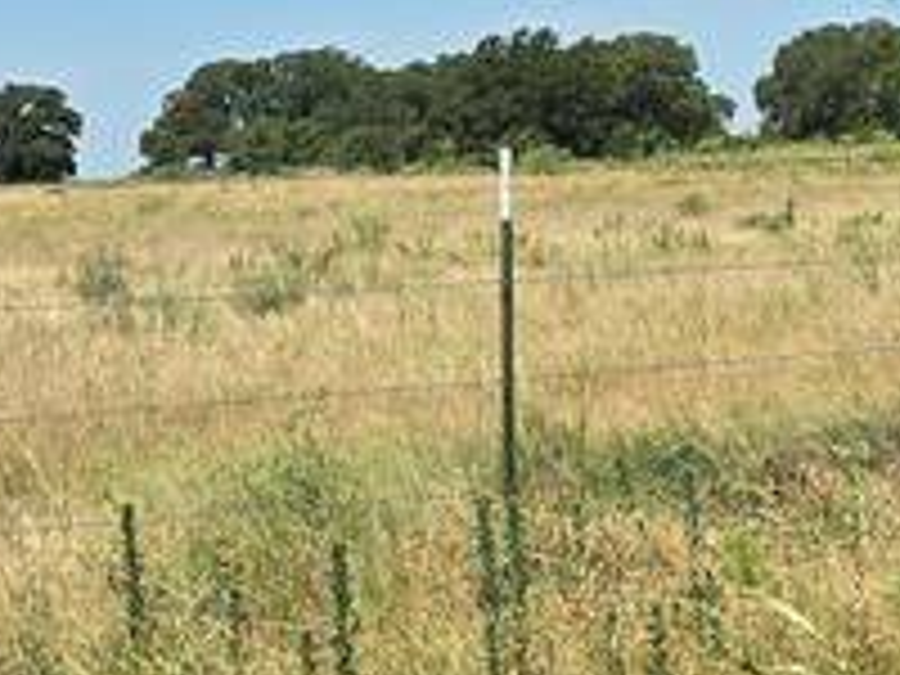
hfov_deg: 16.6
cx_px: 720
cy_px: -4
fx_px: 3068
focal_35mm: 118
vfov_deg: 12.4
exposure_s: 1/984
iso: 12
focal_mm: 6.3
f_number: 1.7
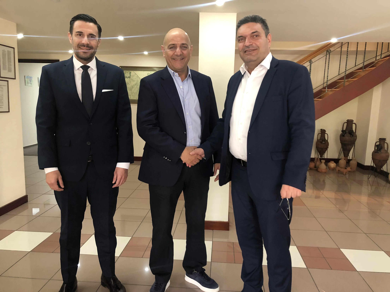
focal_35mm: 28
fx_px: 315
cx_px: 195
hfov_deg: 63.4
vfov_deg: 49.7
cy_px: 146
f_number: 1.8
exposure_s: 1/17
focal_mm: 3.99
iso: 80
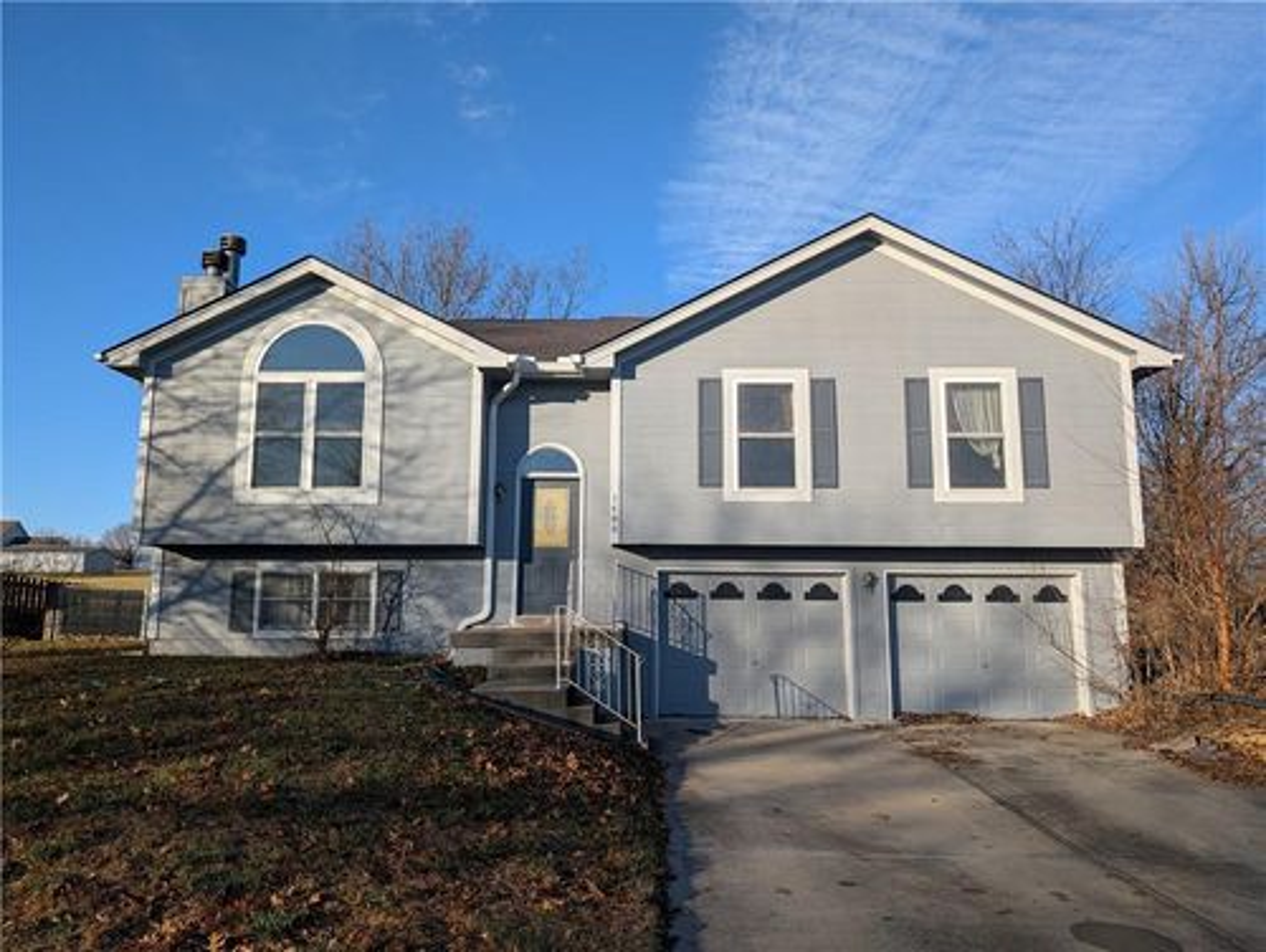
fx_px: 879
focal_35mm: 24
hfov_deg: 71.5
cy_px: 476
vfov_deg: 56.9
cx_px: 633
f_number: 1.68
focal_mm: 6.9
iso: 18
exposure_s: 1/907
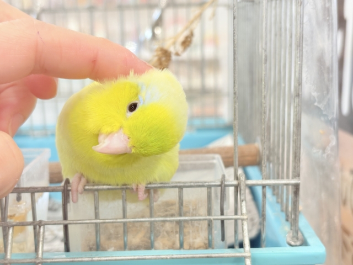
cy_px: 132
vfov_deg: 28.0
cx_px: 176
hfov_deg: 36.8
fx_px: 530
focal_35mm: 52
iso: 80
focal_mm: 5.96
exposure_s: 1/50
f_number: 1.6
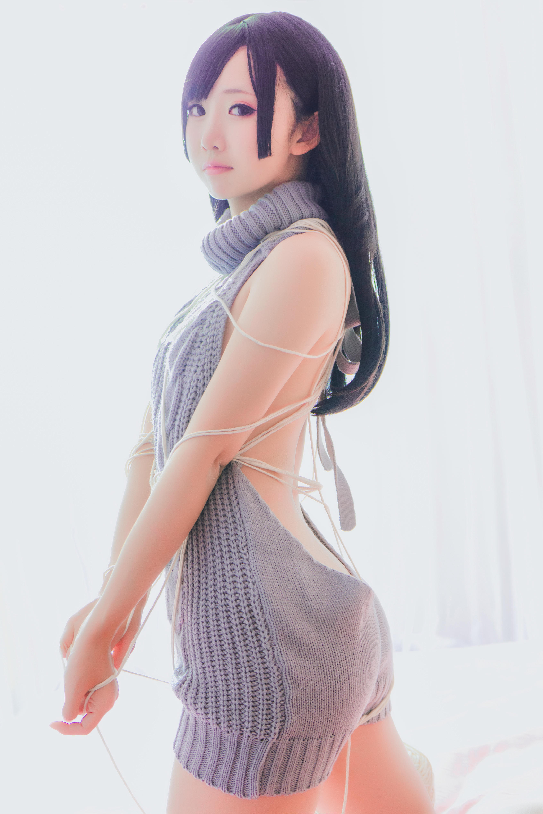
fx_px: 1357
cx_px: 272
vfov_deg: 33.4
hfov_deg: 22.6
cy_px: 407
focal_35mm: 60
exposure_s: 1/125
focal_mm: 60
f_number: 5.6
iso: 1000
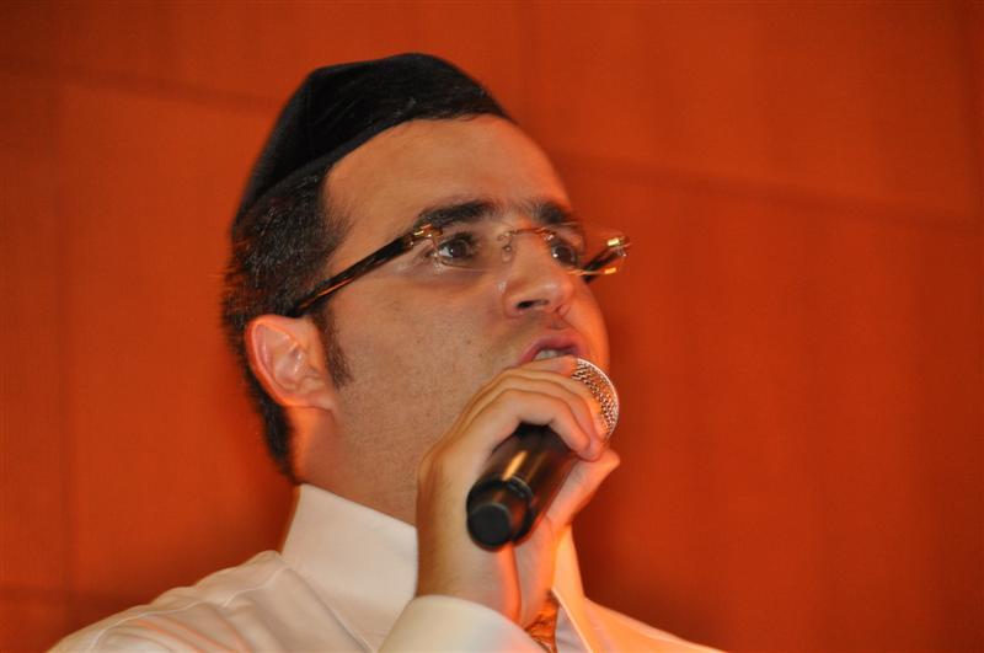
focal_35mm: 300
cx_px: 492
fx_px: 8188
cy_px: 326
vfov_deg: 4.6
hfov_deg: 6.9
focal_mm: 200
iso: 800
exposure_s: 1/60
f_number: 6.3
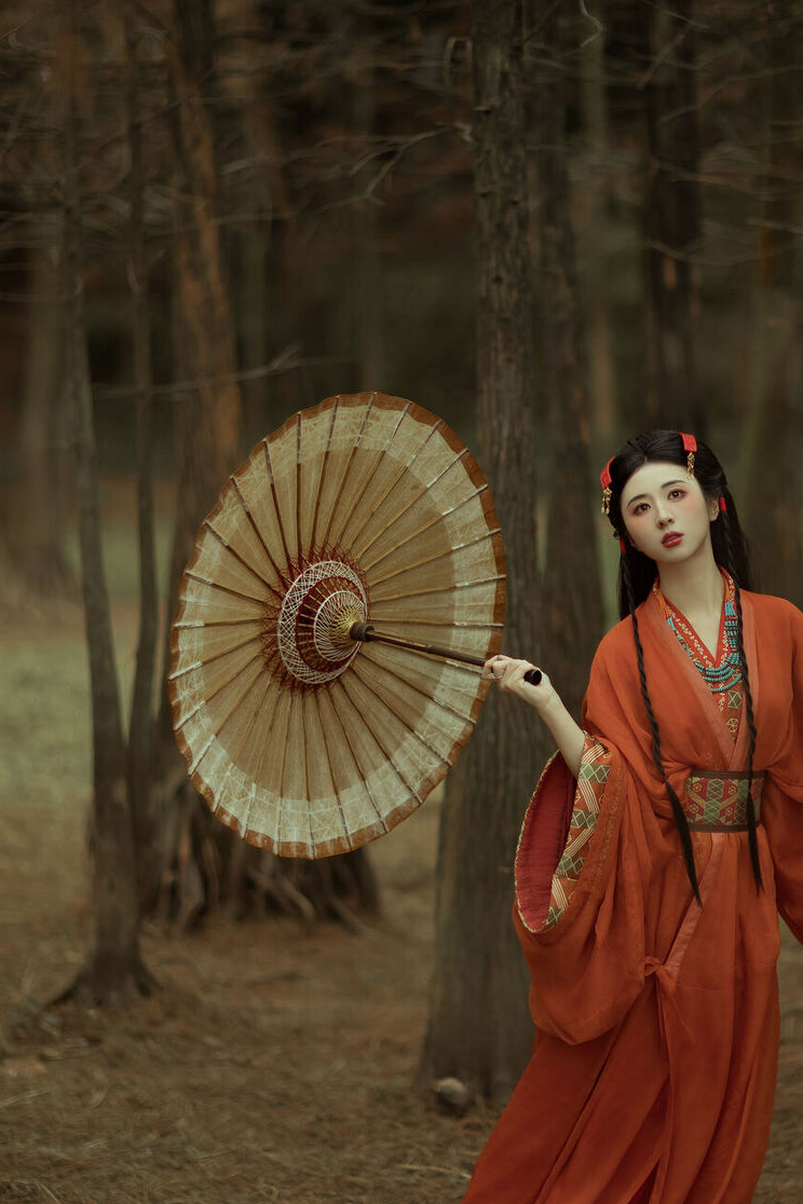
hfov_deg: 11.4
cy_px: 564
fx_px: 4015
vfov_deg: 17.1
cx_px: 562
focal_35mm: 120
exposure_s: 1/640
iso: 100
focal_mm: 85
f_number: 1.4
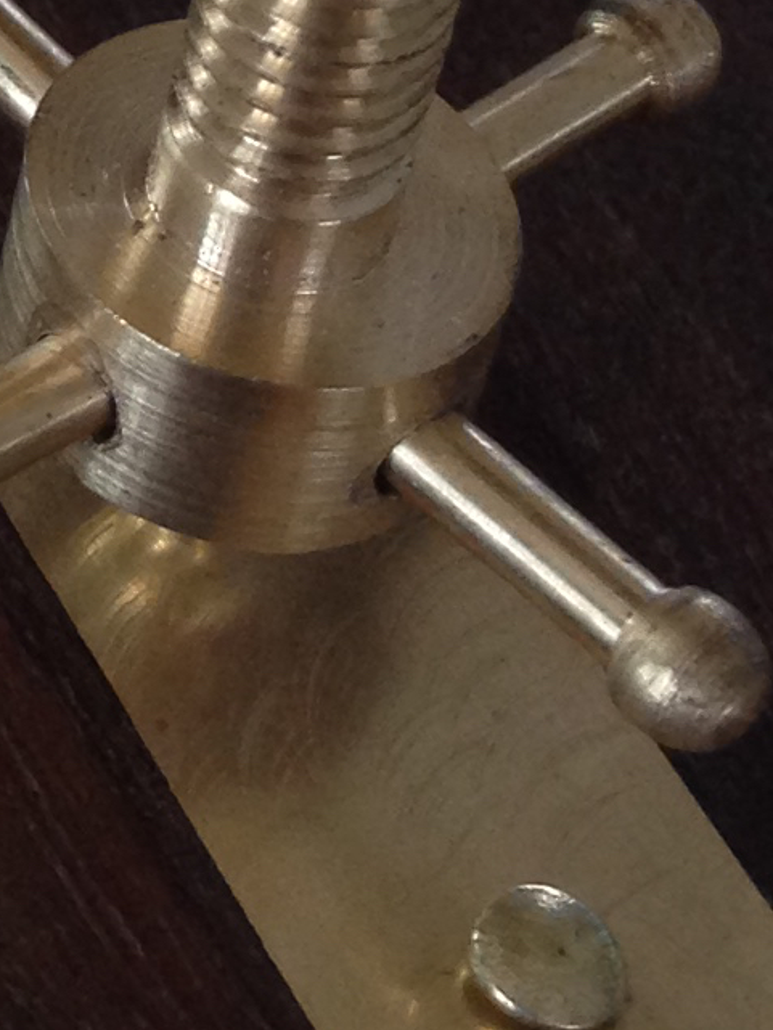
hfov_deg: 8.3
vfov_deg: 11.1
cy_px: -696
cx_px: -884
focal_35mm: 168
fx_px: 5000
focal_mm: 4.12
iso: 100
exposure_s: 1/20
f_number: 2.4
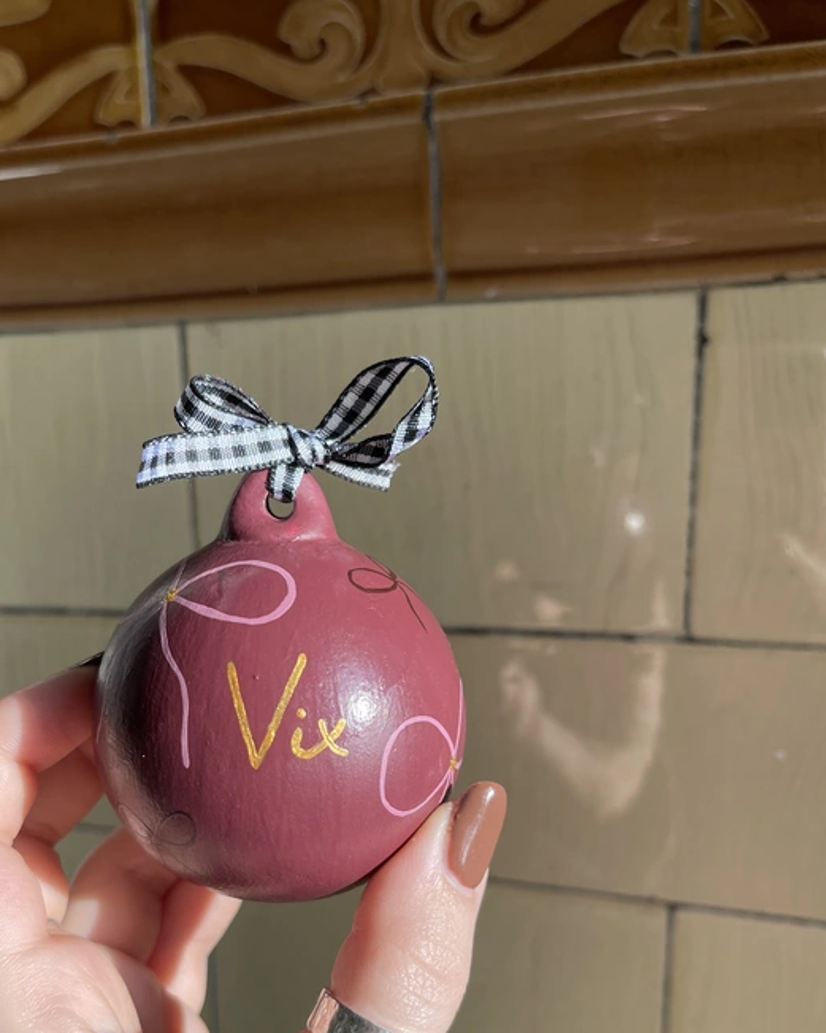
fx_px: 1008
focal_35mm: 33
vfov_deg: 53.1
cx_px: 342
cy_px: 690
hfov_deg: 44.4
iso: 32
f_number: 1.6
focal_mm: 5.1
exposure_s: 1/436
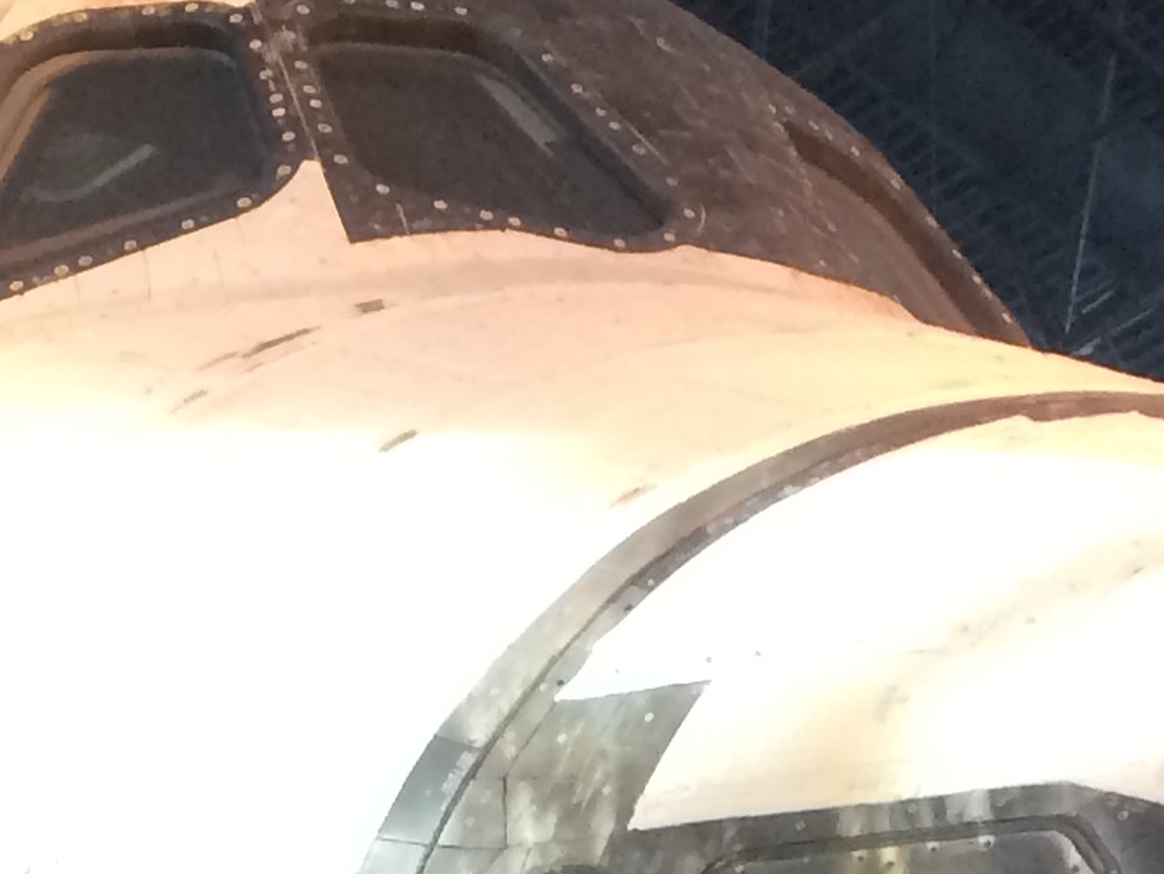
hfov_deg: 13.4
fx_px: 4945
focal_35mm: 147
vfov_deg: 9.2
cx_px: 587
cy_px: 2008
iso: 50
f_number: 2.2
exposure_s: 1/30
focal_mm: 4.12
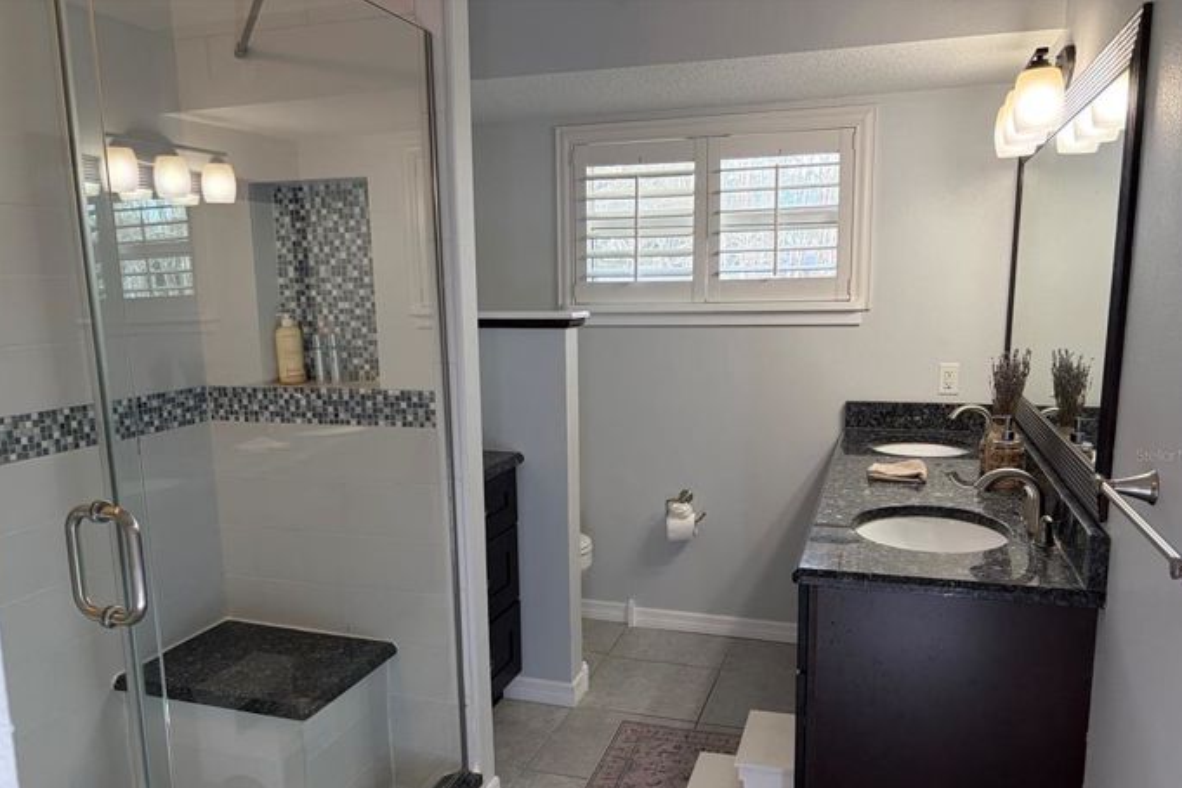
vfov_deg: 46.2
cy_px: 455
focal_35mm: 28
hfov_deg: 65.5
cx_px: 596
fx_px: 919
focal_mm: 5.96
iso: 160
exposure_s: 1/120
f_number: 1.6
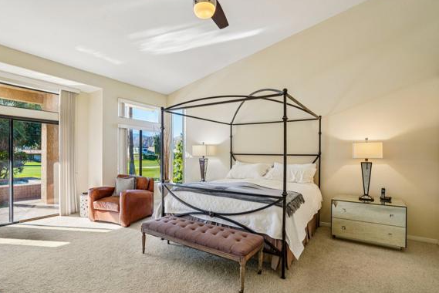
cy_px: 157
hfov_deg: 89.8
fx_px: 220
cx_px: 204
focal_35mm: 18
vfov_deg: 67.4
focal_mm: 16
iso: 320
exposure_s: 1/30
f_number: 8
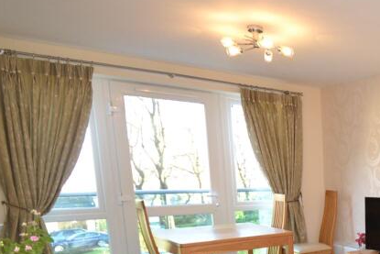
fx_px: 391
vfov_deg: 33.5
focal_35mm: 37
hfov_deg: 40.6
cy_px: 242
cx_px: 429
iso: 500
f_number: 3.5
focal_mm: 10
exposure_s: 1/60
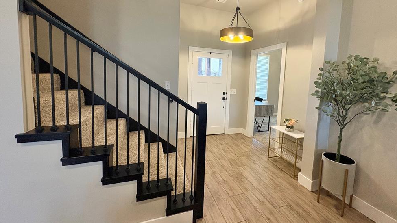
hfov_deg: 99.3
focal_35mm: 16
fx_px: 168
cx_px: 207
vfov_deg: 66.5
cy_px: 91
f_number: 2.2
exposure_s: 1/120
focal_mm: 2.22
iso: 250
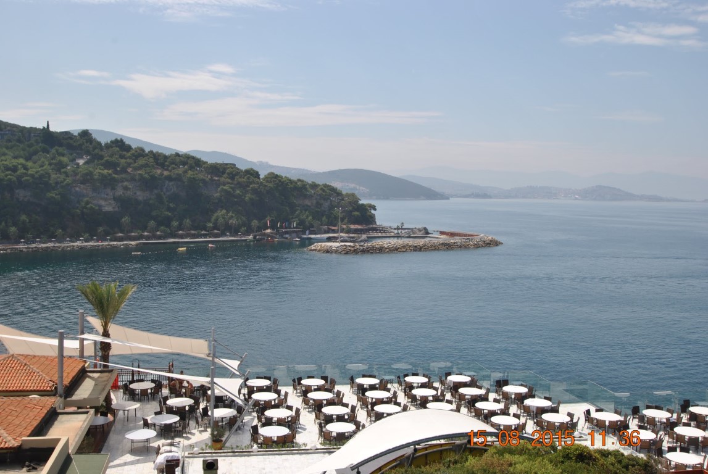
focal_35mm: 36
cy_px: 237
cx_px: 354
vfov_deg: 37.0
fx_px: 709
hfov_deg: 53.1
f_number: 8
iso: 100
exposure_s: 1/250
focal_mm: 24
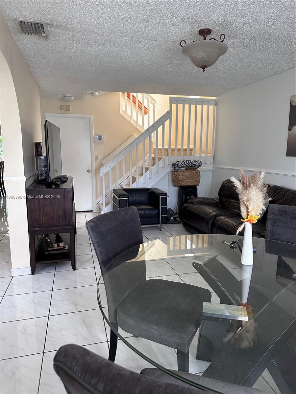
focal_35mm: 24
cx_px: 148
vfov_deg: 71.6
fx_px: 274
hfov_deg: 56.8
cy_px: 197
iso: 250
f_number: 1.78
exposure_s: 1/76
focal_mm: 6.86
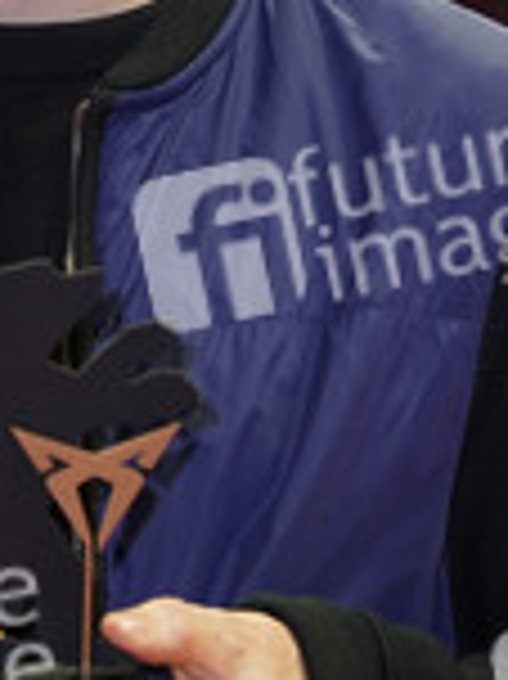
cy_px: 0
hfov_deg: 4.9
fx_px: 5976
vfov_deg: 6.5
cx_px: -45
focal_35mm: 305
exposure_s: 1/160
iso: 1250
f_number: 5.6
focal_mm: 120
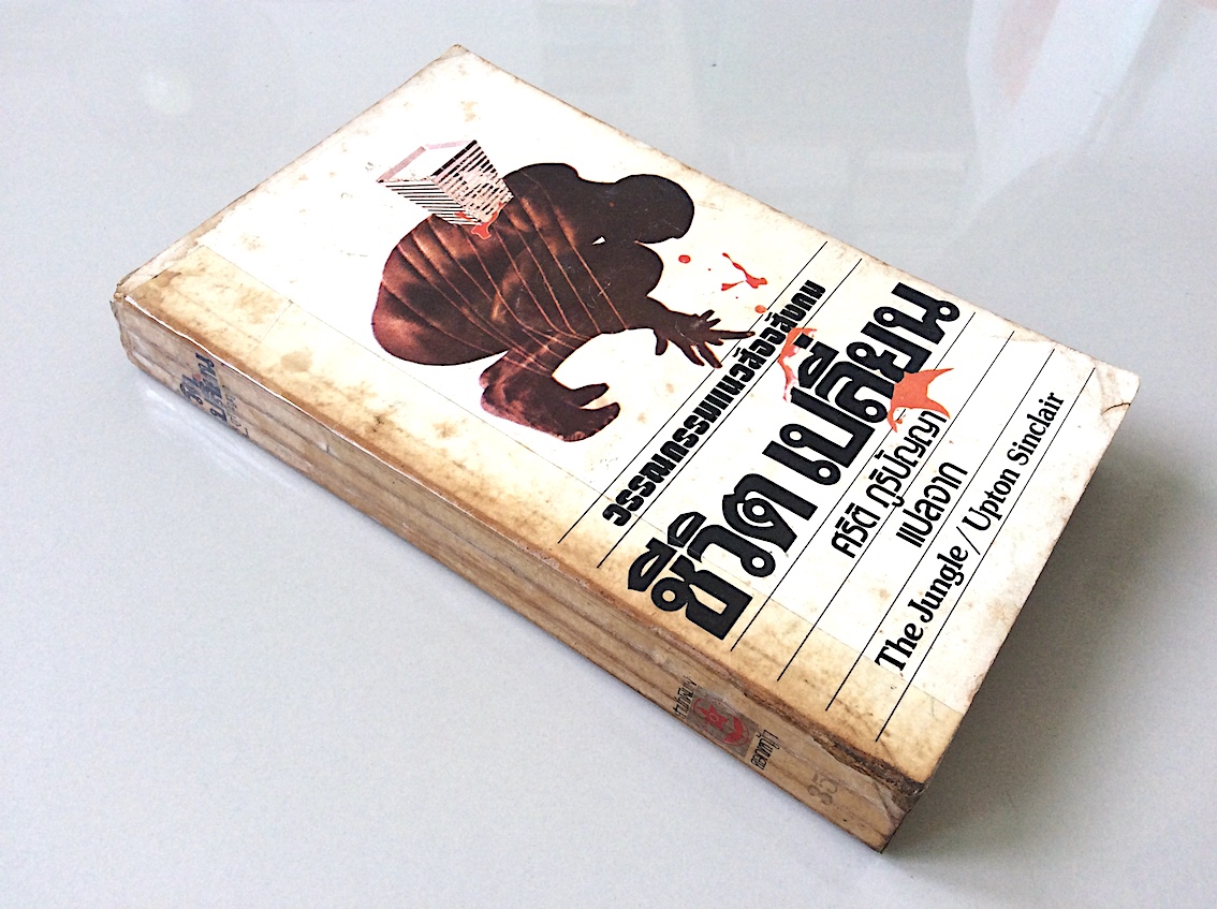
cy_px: 454
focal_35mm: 32
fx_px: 1123
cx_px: 608
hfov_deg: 56.9
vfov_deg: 44.1
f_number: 2.4
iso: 50
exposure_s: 1/100
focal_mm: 3.3
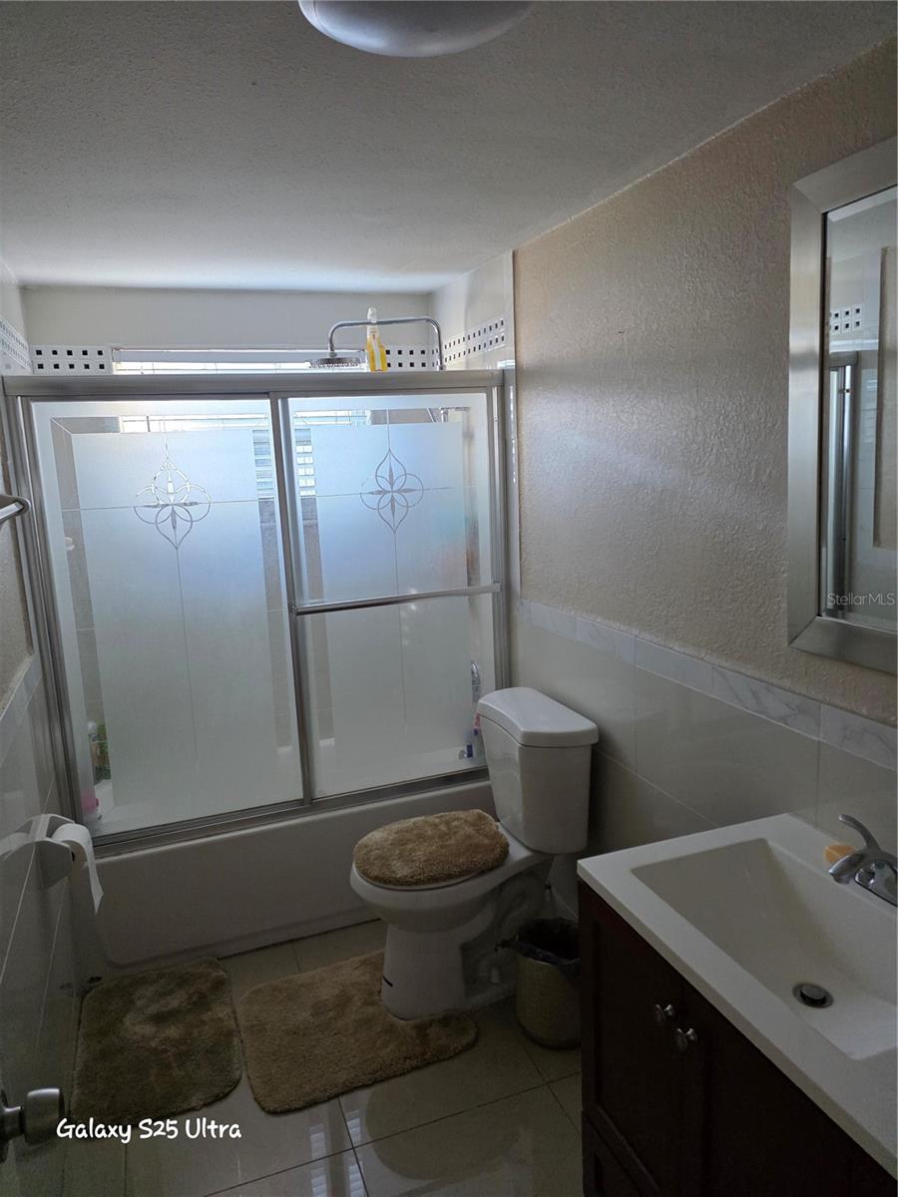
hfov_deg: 58.9
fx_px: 796
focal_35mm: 23
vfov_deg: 73.9
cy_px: 598
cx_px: 449
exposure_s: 1/120
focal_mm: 6.3
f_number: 1.7
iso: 500
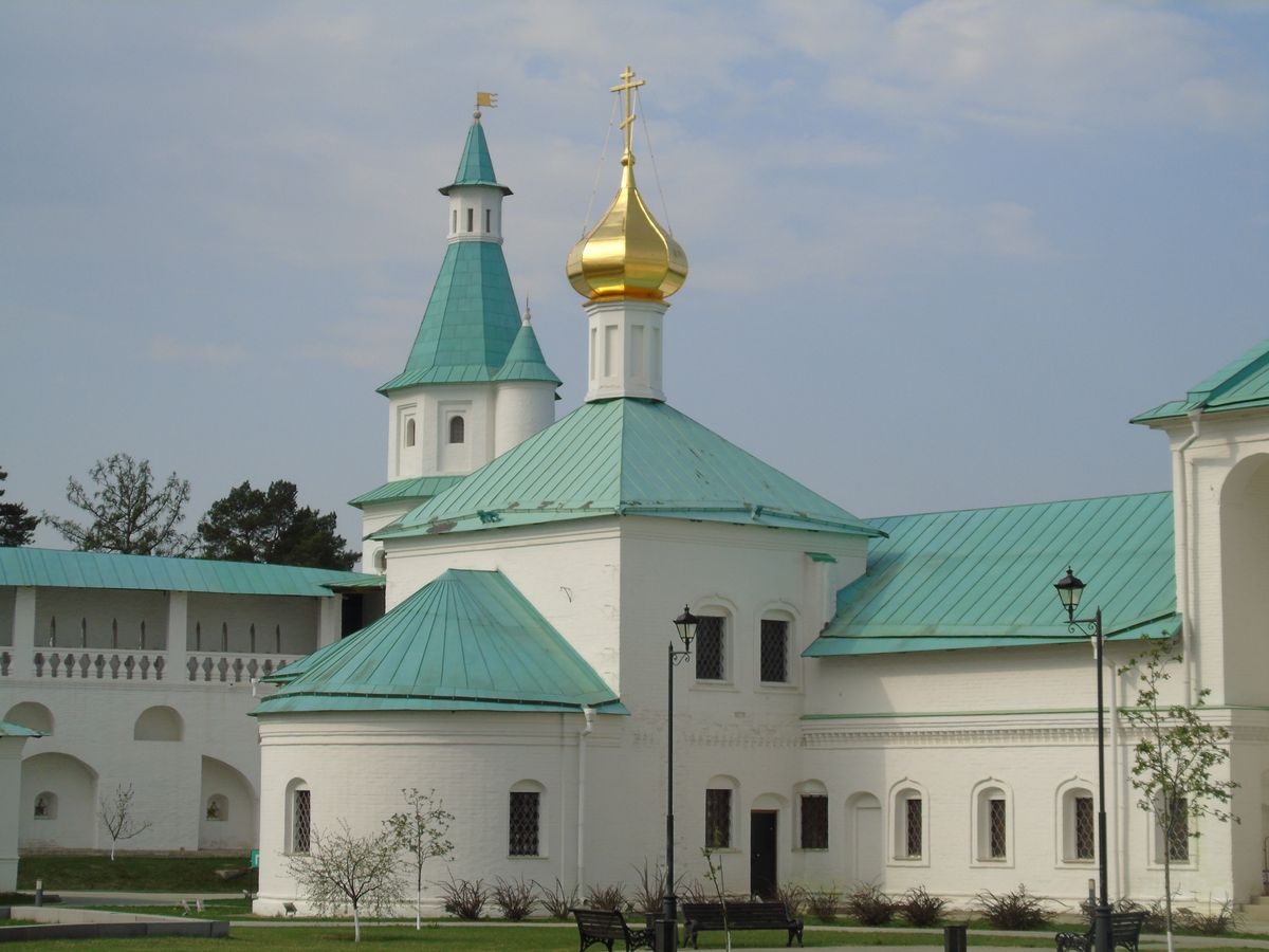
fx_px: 3006
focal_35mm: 82
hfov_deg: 23.8
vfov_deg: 18.0
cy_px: 476
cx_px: 634
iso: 80
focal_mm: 15
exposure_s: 1/800
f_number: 4.1
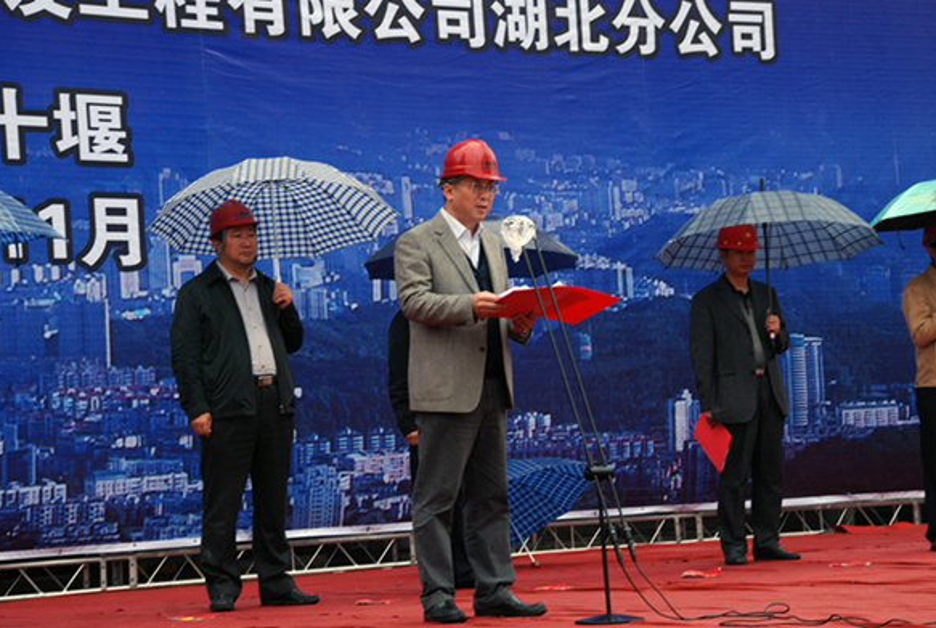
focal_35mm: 108
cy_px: 321
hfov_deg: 18.9
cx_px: 475
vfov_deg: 12.7
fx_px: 2813
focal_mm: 70
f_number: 6.3
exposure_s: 1/60
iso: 400
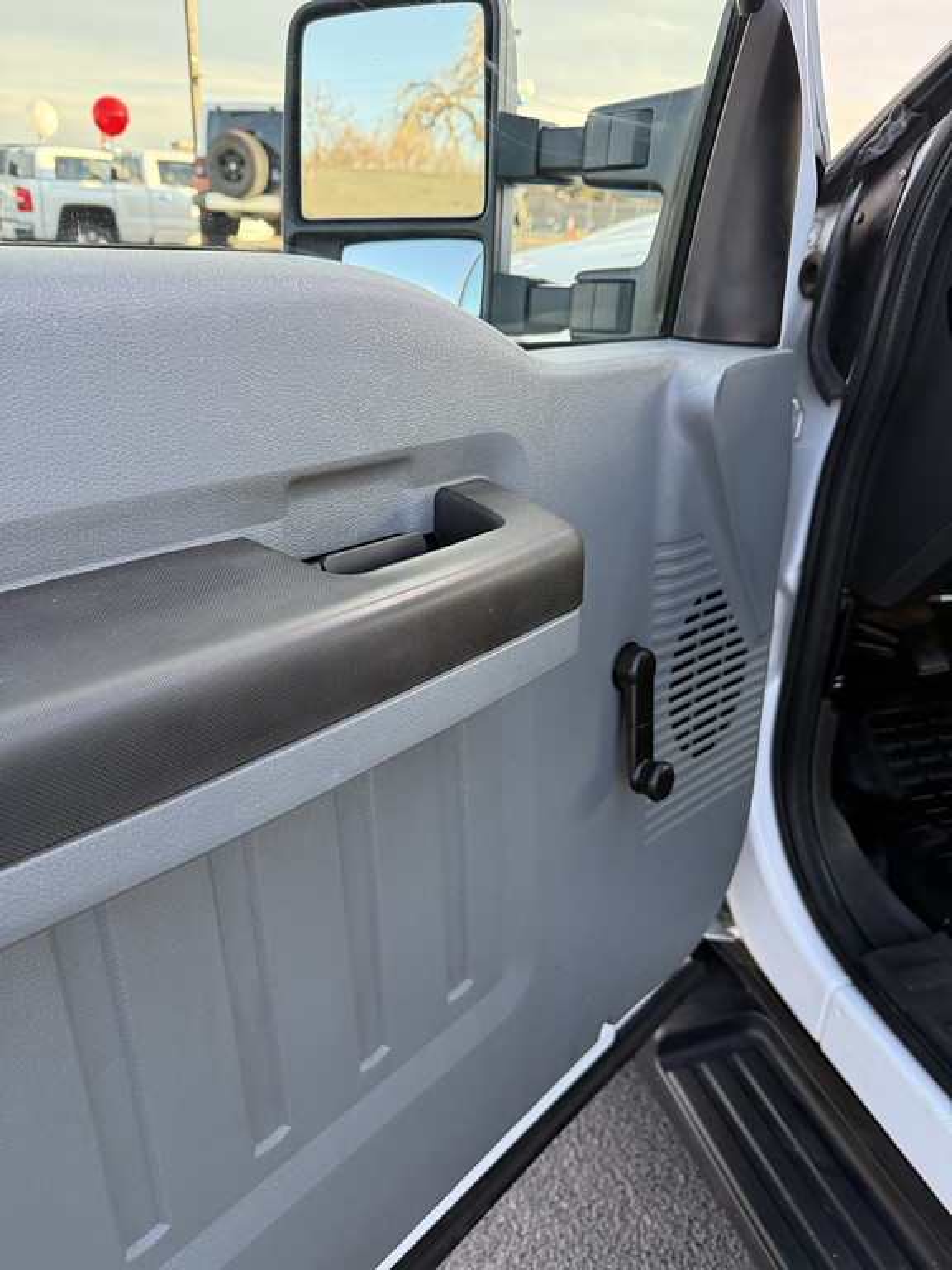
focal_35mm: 24
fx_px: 880
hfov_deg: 56.8
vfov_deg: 71.6
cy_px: 635
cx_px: 476
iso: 160
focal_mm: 6.76
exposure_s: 1/226
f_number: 1.78
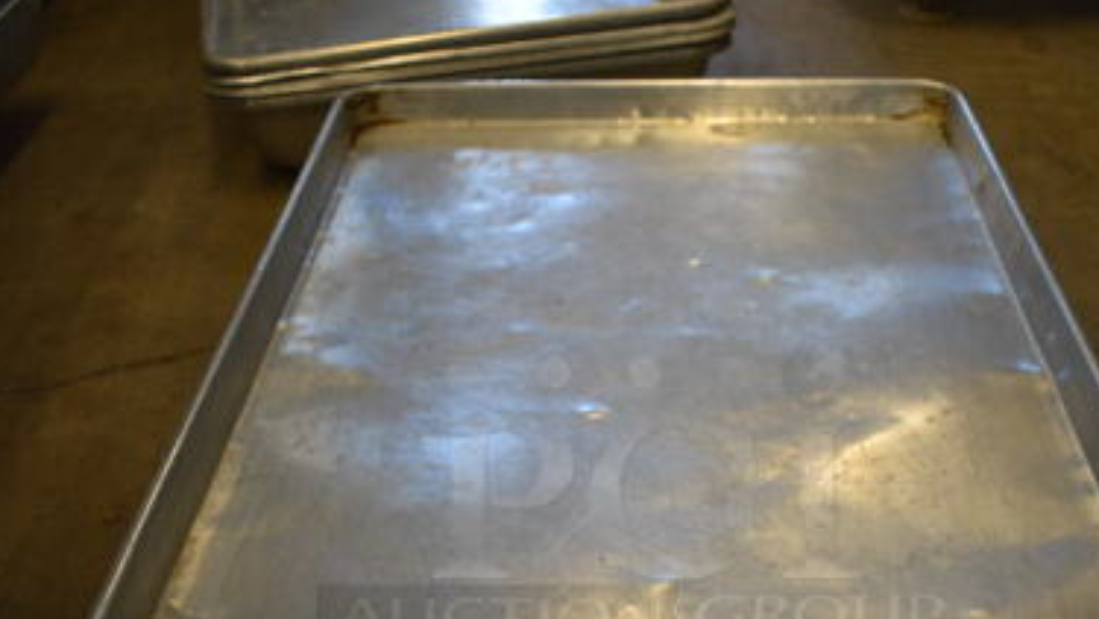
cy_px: 493
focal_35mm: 46
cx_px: 645
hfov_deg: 44.4
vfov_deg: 25.5
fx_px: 1341
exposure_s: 1/250
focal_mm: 18
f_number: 3.5
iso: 640
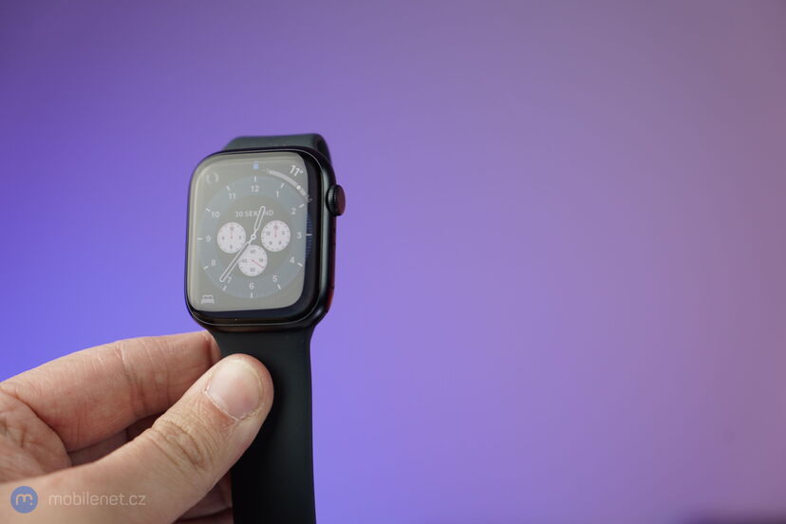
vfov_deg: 21.9
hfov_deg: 32.4
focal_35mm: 62
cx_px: 393
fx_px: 1354
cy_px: 262
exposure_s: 1/50
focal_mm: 62
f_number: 4
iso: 100
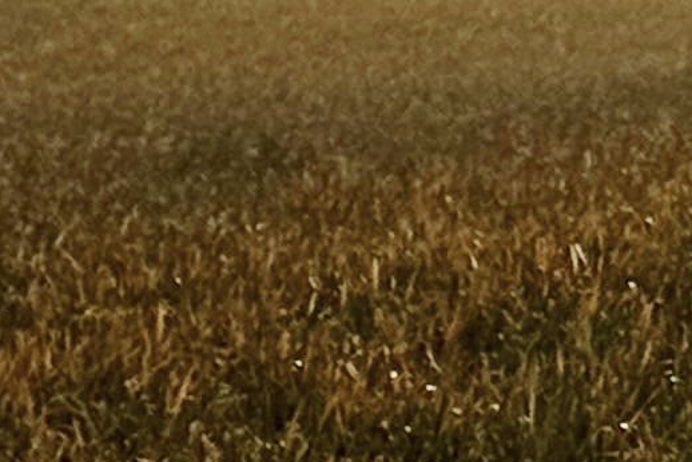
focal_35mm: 291
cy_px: -282
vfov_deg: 4.7
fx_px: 5597
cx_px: 617
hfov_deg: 7.1
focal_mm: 6.76
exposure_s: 1/9009
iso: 64
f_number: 1.78
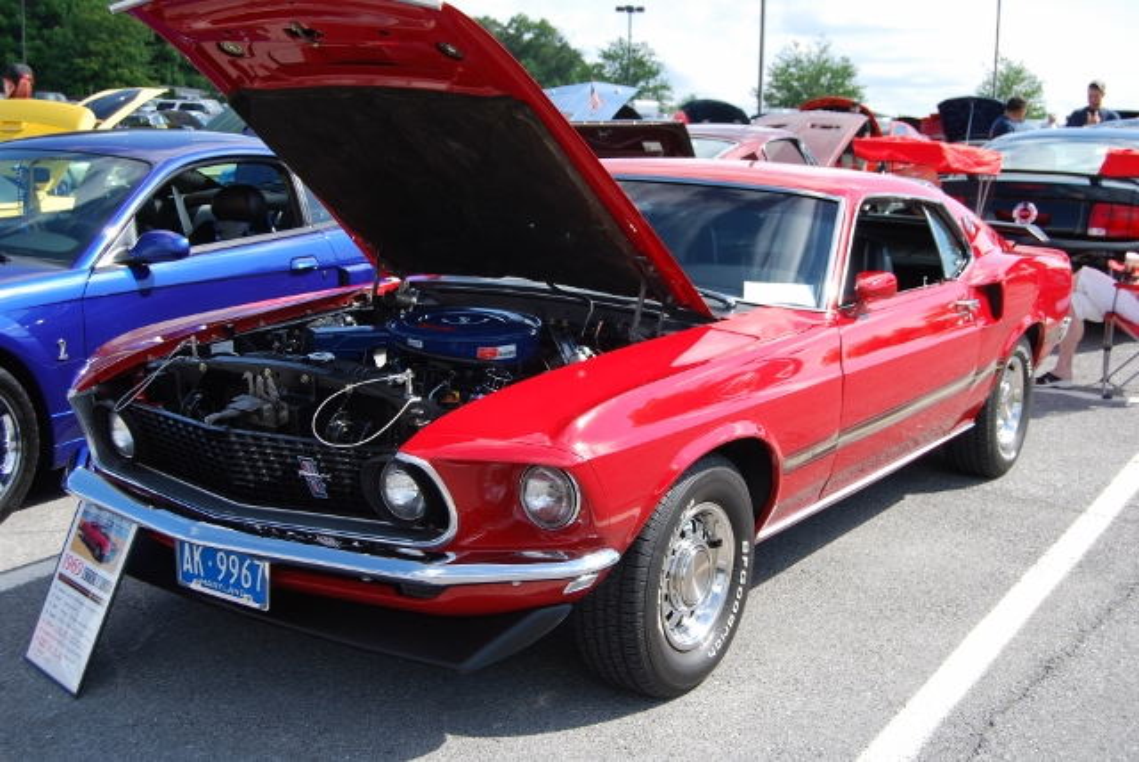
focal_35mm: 45
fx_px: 1425
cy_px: 381
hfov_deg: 43.6
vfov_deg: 29.9
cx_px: 570
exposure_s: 1/160
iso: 100
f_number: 6.3
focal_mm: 30
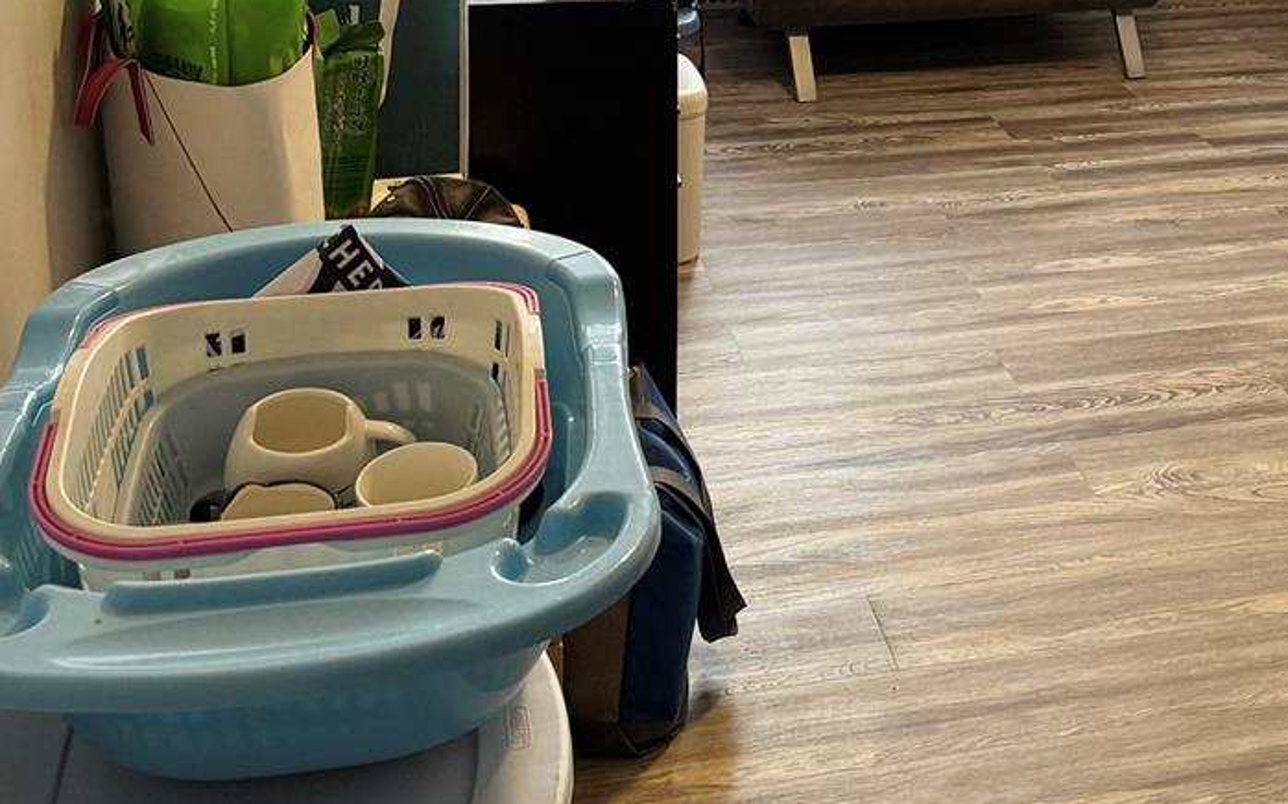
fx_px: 1965
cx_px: 1004
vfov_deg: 22.4
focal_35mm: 56
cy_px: 26
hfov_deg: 35.3
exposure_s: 1/60
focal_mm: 6.76
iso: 200
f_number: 1.78
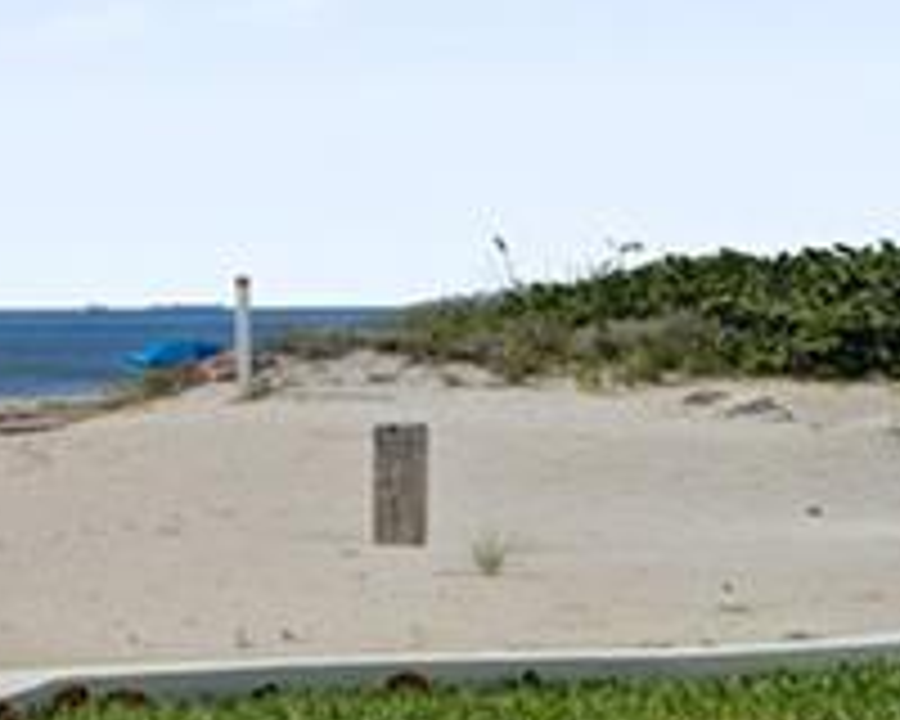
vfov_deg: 12.8
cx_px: -2160
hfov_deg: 9.7
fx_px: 3196
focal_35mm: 120
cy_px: 302
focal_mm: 16
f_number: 7.1
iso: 50
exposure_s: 1/500
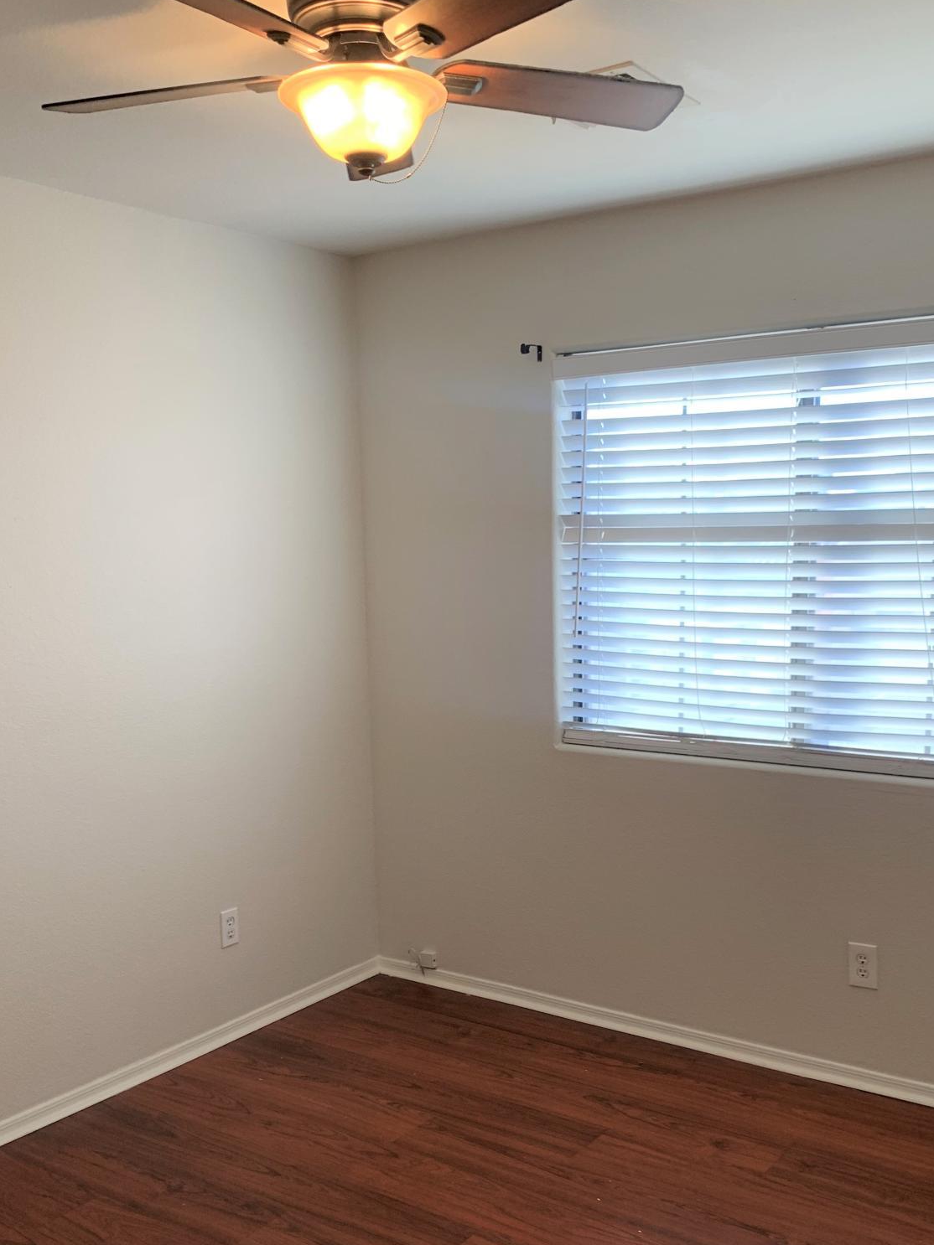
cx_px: 494
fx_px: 1260
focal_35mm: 35
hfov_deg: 40.7
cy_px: 762
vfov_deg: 52.2
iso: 50
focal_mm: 4.25
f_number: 1.8
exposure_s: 1/60
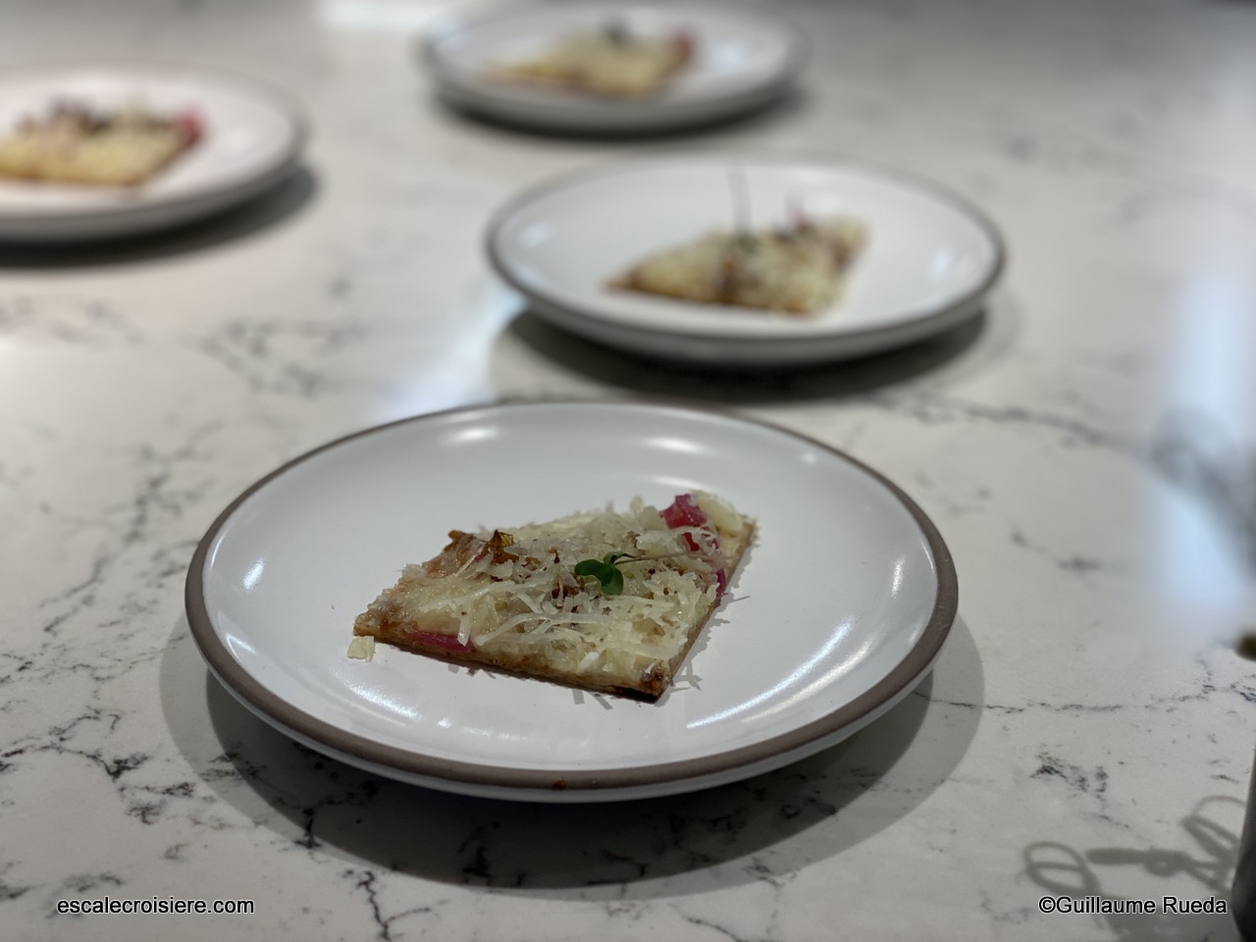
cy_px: 471
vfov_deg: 28.0
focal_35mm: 52
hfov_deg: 36.8
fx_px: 1887
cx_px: 628
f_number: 2
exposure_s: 1/120
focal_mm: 6
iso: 40
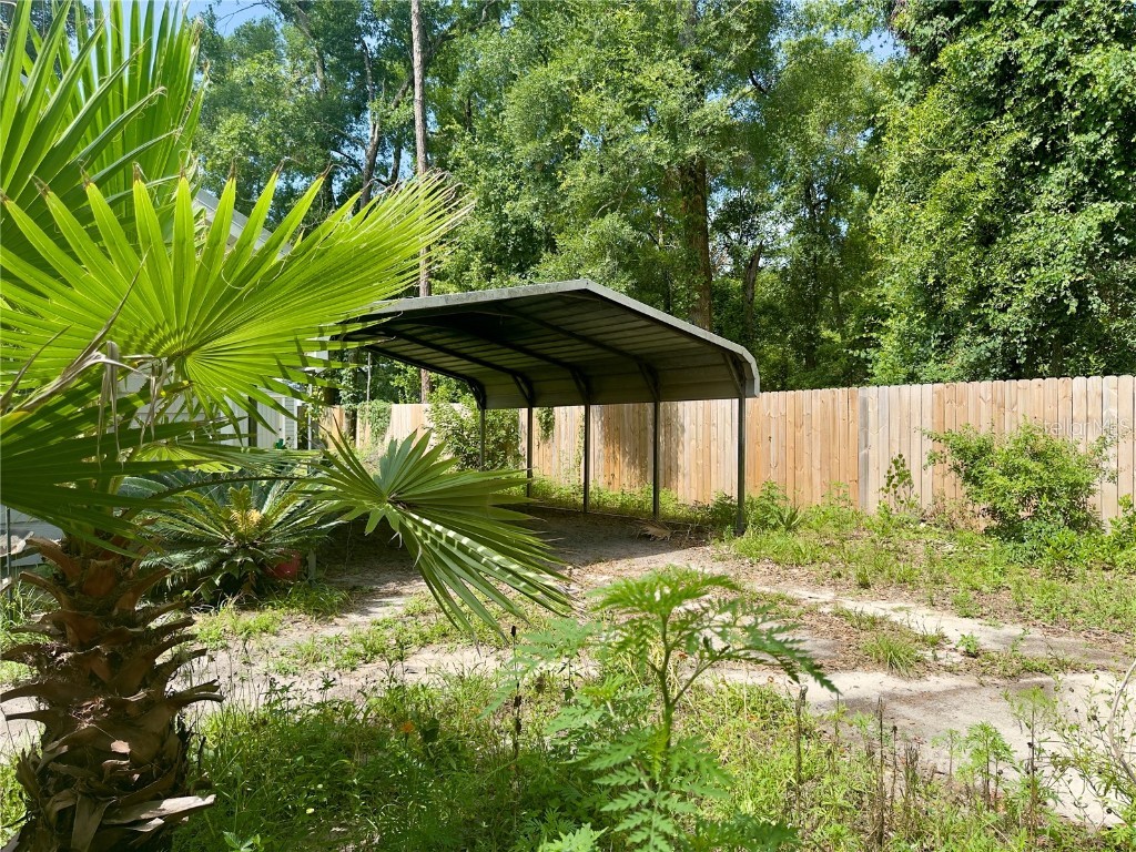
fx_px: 788
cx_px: 568
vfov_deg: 56.8
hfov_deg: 71.6
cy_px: 426
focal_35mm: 24
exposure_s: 1/1869
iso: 80
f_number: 1.78
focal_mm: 6.76
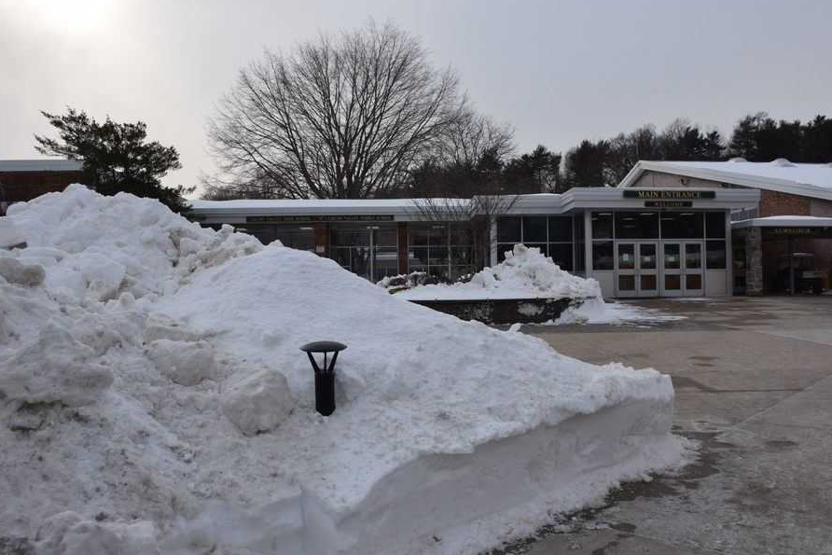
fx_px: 717
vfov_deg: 42.3
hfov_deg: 60.1
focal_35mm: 31
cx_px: 471
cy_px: 278
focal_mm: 18
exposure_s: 1/400
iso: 200
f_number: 10
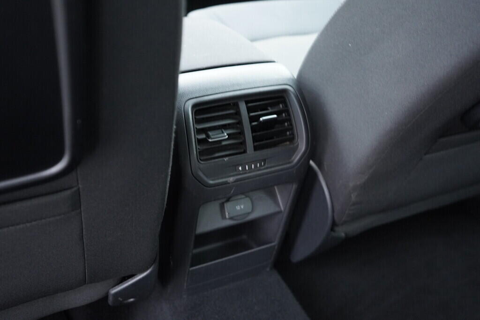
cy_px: 160
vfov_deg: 36.9
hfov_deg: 53.1
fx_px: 480
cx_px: 240
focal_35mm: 36
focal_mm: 24
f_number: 2.8
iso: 1600
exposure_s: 1/40
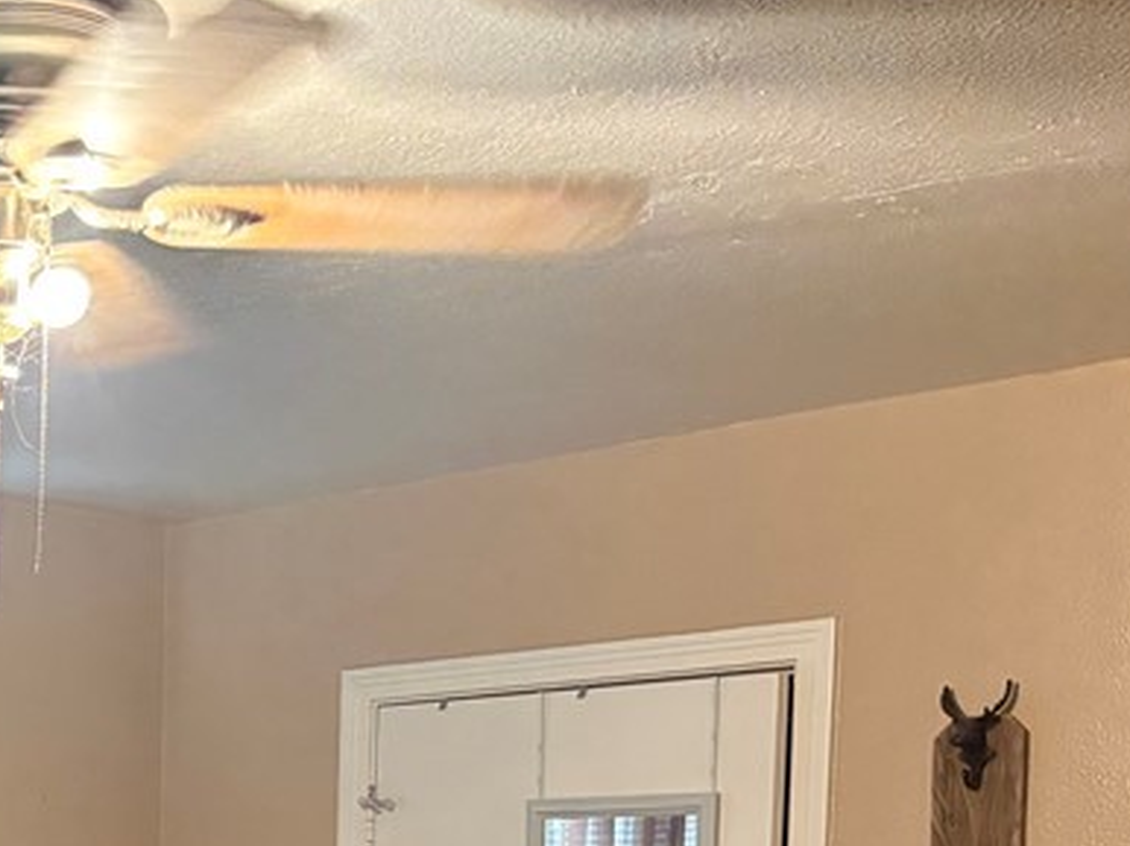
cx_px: -231
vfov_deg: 19.6
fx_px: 2251
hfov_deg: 25.3
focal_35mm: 69
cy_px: 1092
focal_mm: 5.96
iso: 400
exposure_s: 1/40
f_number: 1.6
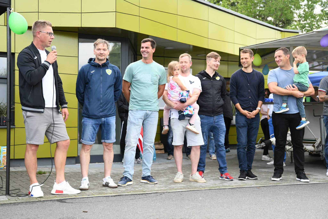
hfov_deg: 36.2
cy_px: 110
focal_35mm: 55
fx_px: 501
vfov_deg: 24.6
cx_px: 164
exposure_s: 1/1600
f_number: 3.2
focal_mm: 55
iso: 1250
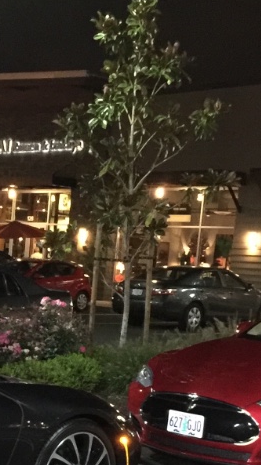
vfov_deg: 23.8
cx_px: -76
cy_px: 423
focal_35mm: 87
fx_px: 1072
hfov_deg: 13.4
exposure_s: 1/4
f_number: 2.2
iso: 250
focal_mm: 4.15
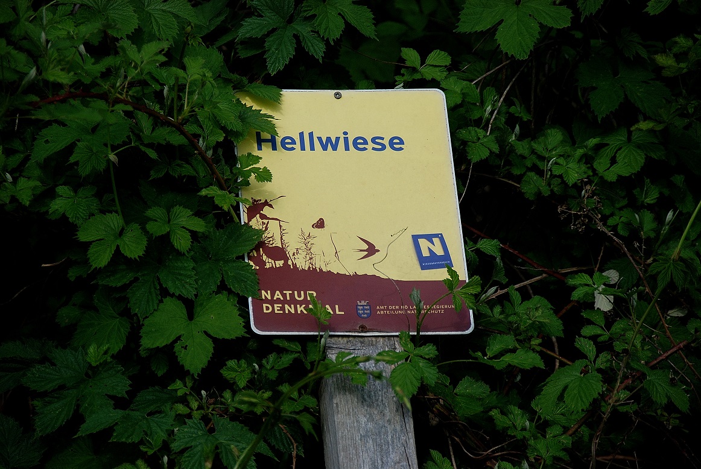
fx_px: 5849
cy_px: 234
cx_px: 350
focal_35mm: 300
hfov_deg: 6.9
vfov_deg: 4.6
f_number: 5.6
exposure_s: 1/1000
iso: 200
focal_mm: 200
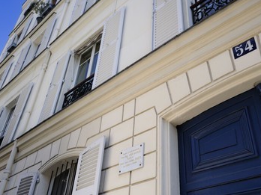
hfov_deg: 51.1
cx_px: 153
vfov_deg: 39.6
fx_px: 271
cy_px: 91
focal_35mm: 36
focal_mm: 31
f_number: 5.6
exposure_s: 1/640
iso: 200
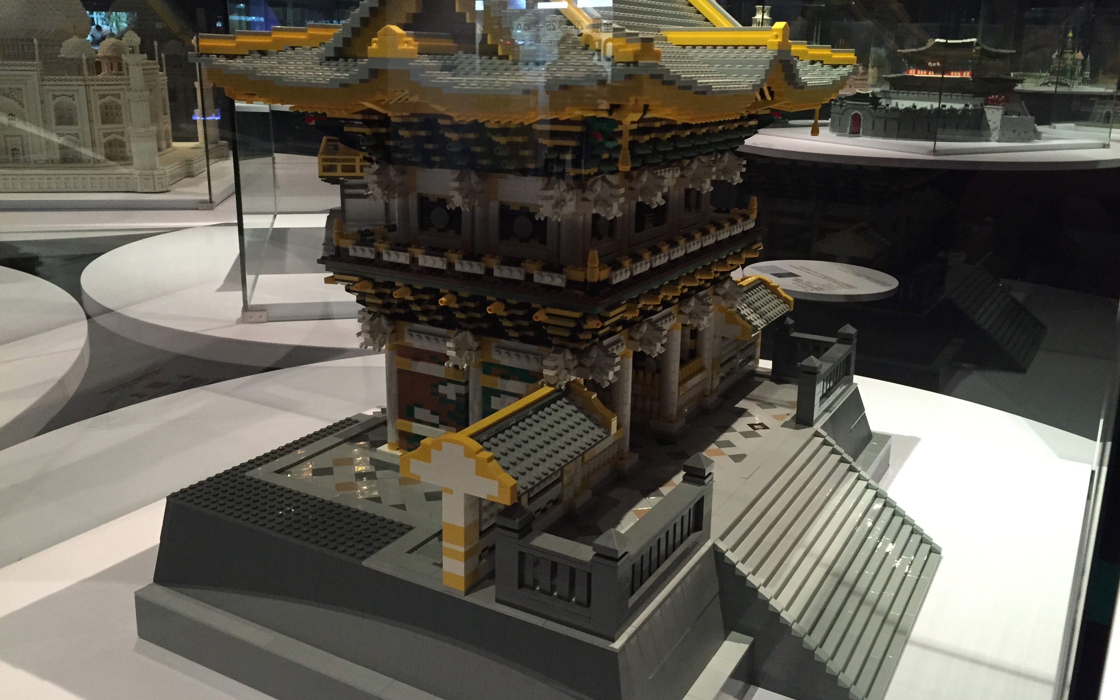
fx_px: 946
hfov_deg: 61.2
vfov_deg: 40.5
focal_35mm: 31
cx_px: 557
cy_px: 308
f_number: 2.2
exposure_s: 1/24
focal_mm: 4.15
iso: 250
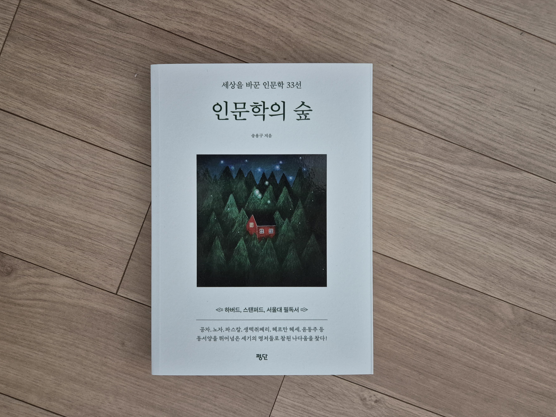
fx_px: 418
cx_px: 263
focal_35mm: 26
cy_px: 209
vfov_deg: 53.1
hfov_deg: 67.2
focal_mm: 5.4
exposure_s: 1/60
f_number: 1.8
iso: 800
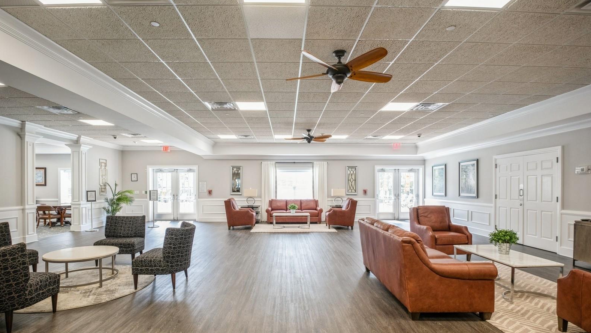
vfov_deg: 63.4
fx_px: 266
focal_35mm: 17
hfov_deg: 95.9
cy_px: 198
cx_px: 292
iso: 640
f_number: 4
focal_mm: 10.5
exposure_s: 1/70
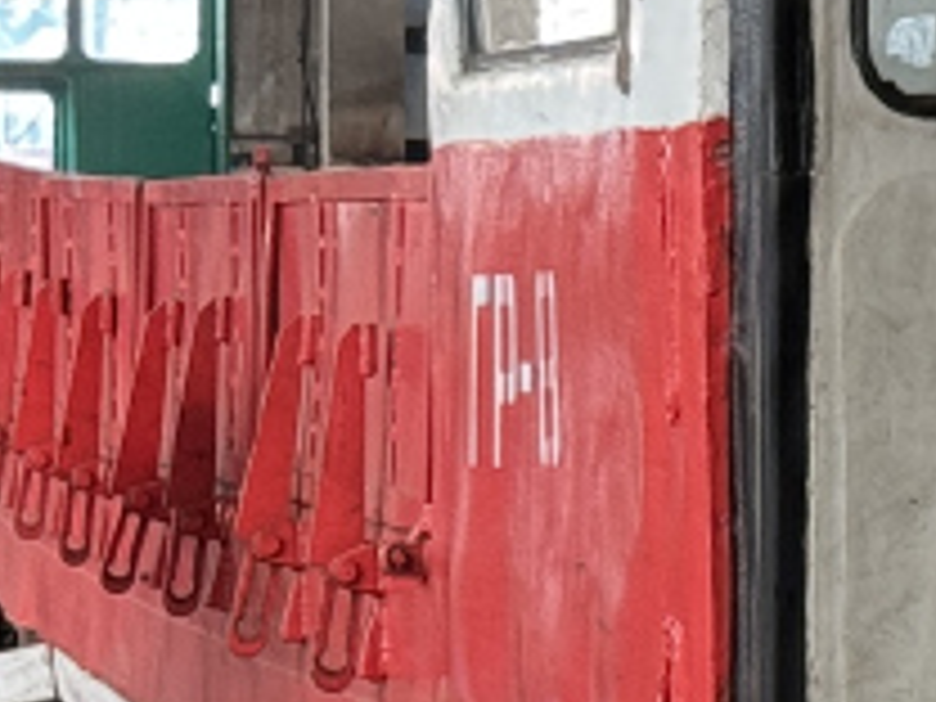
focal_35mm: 300
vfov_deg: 4.9
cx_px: 1566
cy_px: -218
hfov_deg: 6.5
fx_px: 8112
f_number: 1.78
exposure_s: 1/60
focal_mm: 6.76
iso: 160
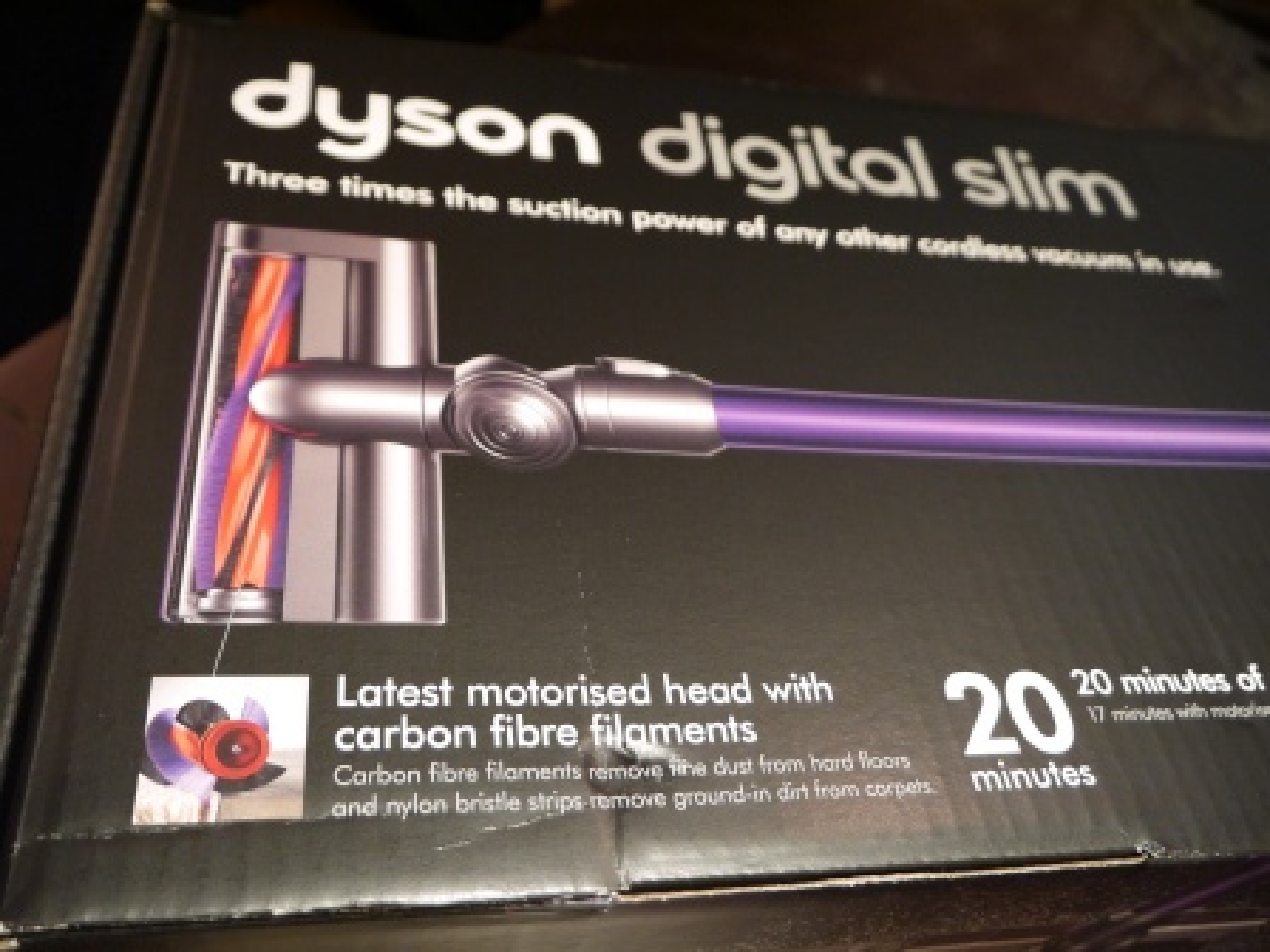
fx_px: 1101
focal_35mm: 30
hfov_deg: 60.0
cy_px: 476
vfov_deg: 46.8
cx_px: 635
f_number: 3.6
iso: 1000
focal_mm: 15
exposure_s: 1/60
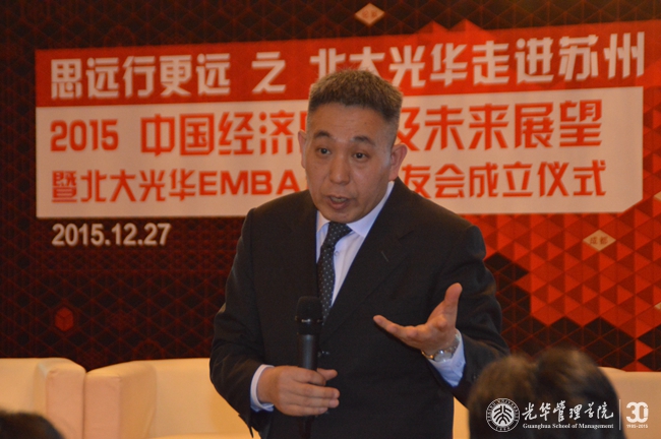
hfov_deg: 13.7
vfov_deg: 9.1
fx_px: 2751
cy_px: 220
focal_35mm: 150
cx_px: 330
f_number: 5.6
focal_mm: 100
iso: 3200
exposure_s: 1/60
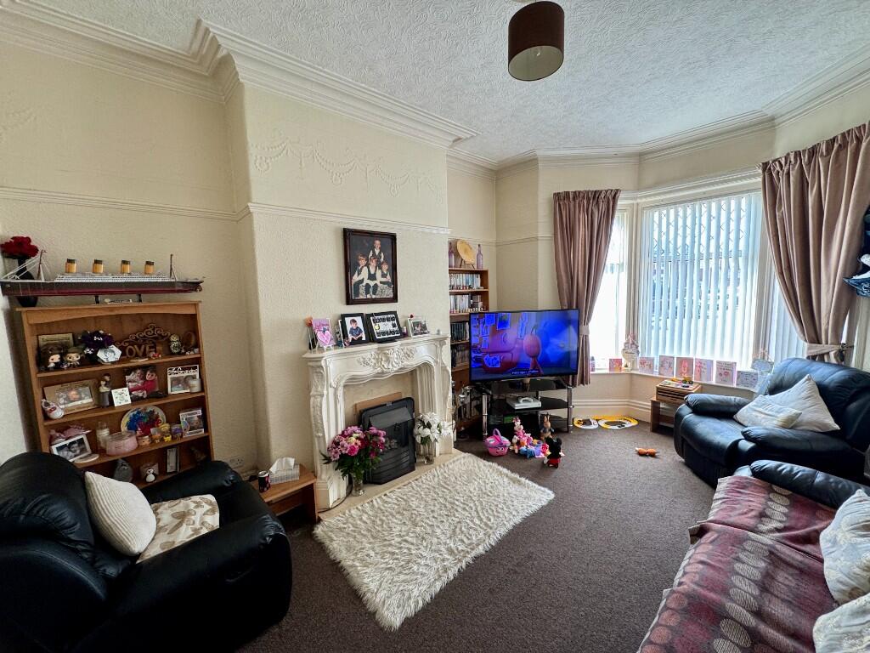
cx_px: 435
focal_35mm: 14
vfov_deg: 85.7
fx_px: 352
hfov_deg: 102.1
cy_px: 326
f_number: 2.2
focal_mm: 2.22
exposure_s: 1/99
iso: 160
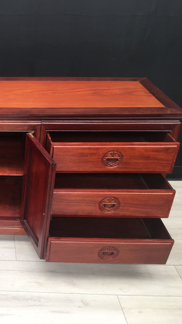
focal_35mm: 43
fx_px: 369
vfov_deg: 47.4
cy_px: 162
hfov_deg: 25.3
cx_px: -29
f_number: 2.2
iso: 25
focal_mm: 4.15
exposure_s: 1/50
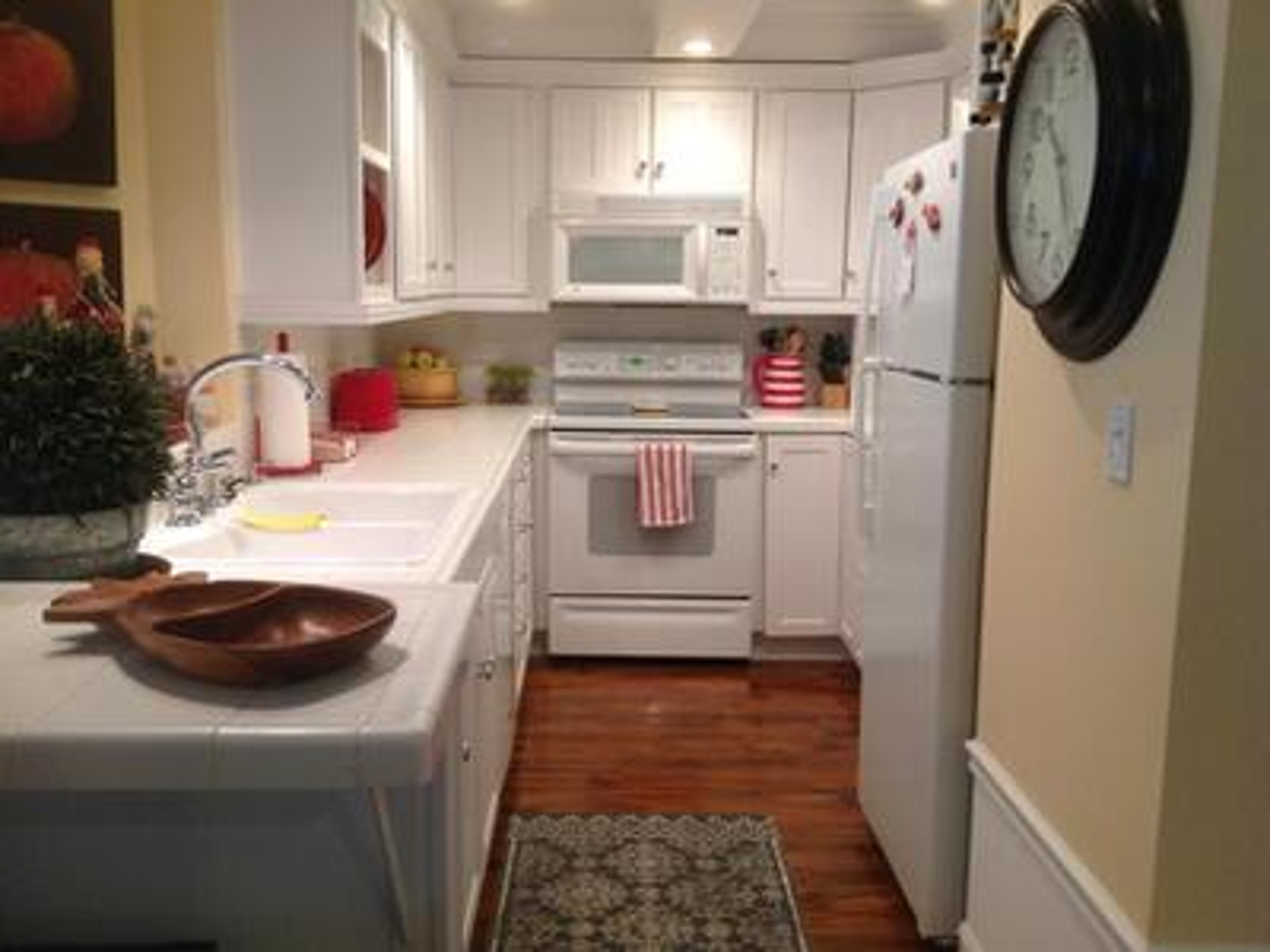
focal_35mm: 35
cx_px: 635
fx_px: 1284
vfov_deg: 40.7
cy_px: 476
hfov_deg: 52.6
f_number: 2.4
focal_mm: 4.28
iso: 100
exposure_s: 1/15
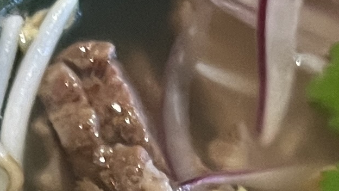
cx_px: 97
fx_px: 1645
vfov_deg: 6.3
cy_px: 486
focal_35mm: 183
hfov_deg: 11.7
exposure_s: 1/33
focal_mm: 5.1
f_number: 1.6
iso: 400
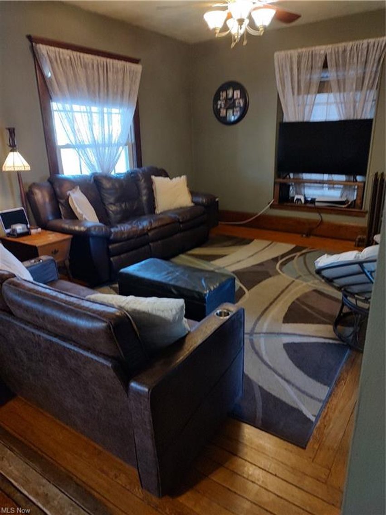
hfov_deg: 56.8
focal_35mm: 24
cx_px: 193
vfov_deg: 71.6
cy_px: 258
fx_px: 357
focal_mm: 5.88
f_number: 1.9
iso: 1728
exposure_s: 1/24
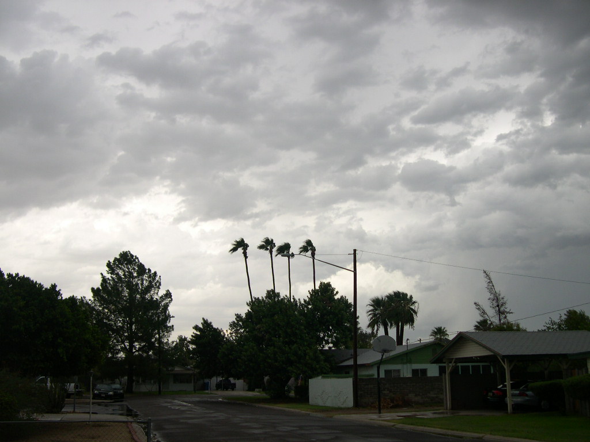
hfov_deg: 49.0
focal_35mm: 38
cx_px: 295
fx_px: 648
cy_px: 221
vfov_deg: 37.7
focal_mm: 8
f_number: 2.8
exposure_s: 1/314
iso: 100
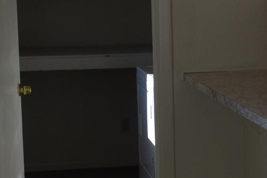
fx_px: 905
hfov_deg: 16.6
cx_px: 230
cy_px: 103
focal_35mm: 122
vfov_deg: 11.2
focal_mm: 18
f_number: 9
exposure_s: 1/320
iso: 200
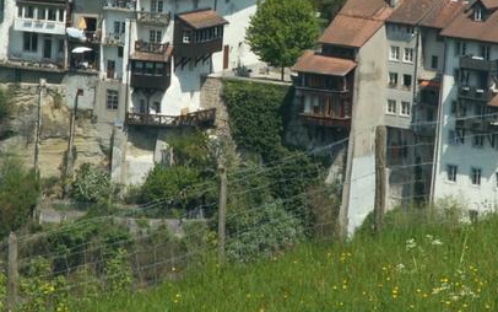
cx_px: 285
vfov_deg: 4.2
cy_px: 47
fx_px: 4222
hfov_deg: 6.7
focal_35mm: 311
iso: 50
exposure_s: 1/160
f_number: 8
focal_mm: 30.43
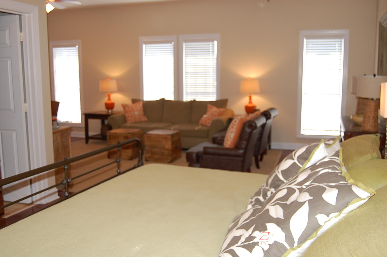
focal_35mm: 36
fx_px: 387
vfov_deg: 36.8
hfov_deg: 53.2
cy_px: 128
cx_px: 194
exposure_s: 1/60
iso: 400
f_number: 4
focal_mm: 24
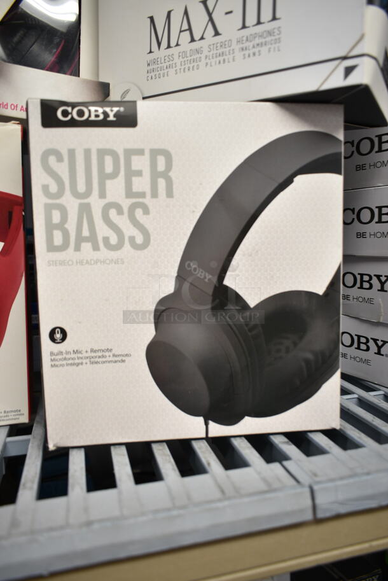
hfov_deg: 48.0
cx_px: 194
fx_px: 436
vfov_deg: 67.3
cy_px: 290
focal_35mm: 27
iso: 200
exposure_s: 1/30
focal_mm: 18
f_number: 3.5
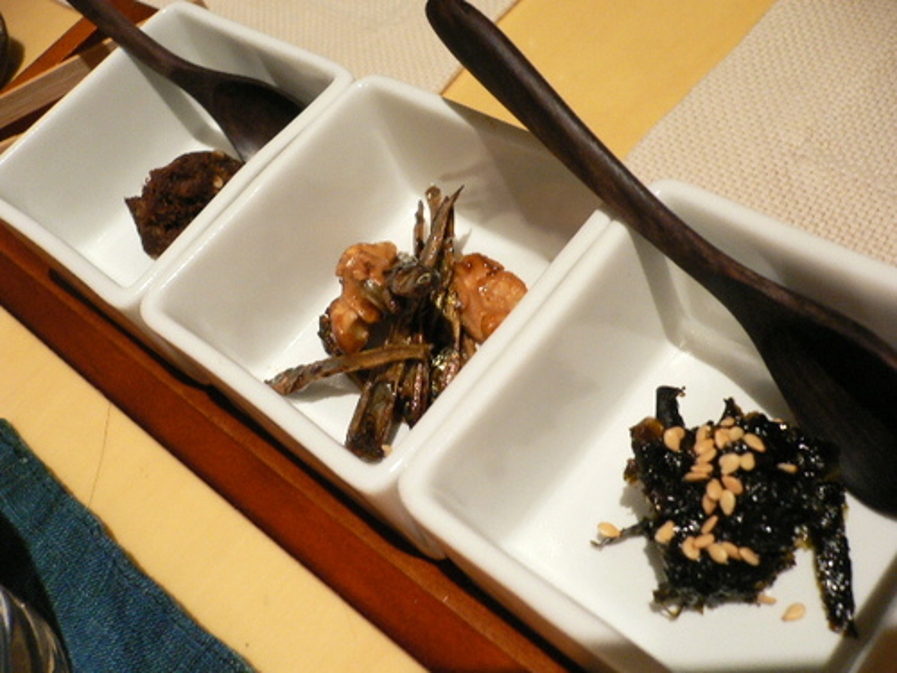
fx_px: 907
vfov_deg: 40.7
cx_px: 448
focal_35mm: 35
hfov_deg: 52.6
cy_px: 336
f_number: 2.8
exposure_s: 1/8
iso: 200
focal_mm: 5.8
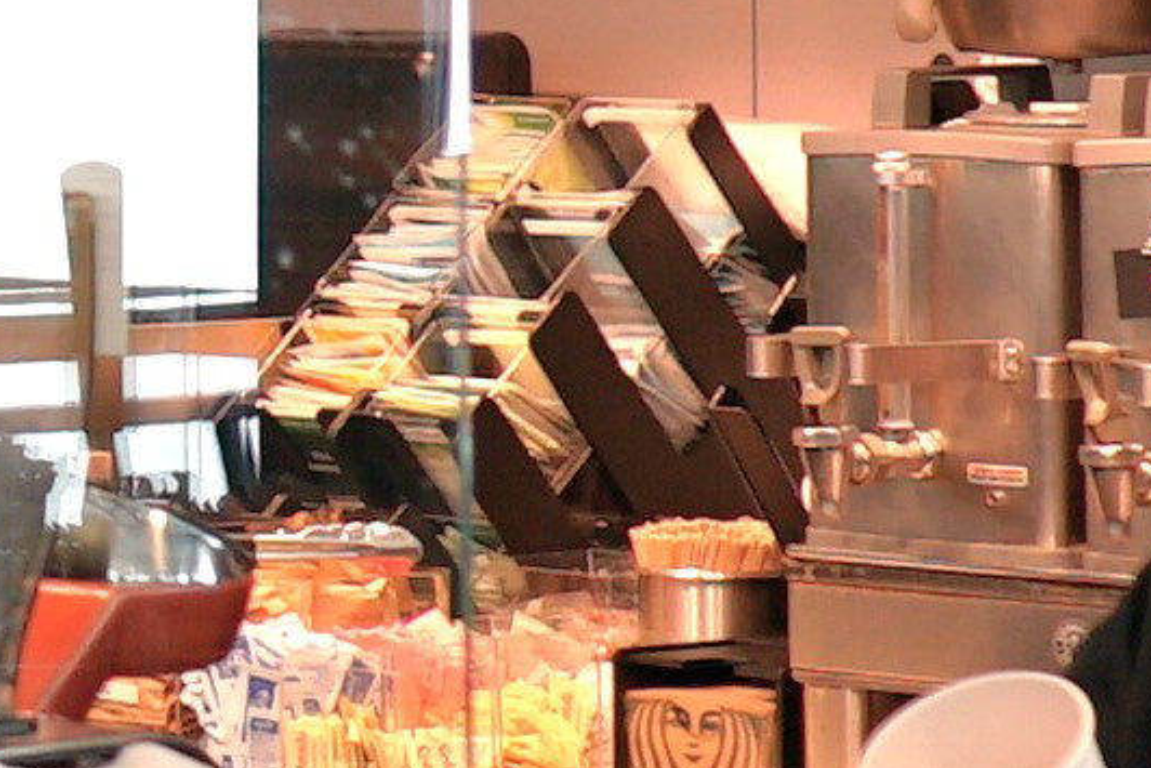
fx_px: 8666
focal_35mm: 271
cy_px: -344
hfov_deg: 6.9
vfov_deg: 5.0
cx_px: -2194
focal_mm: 34
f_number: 4
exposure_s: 1/60
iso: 160
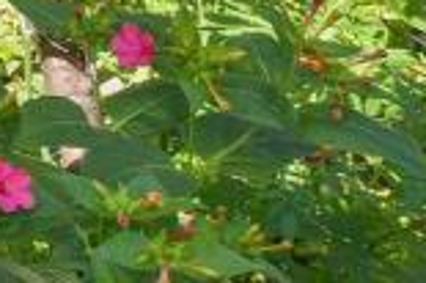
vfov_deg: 11.7
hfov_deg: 12.4
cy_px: -356
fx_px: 1170
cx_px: -761
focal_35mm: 99
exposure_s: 1/100
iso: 100
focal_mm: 10
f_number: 8
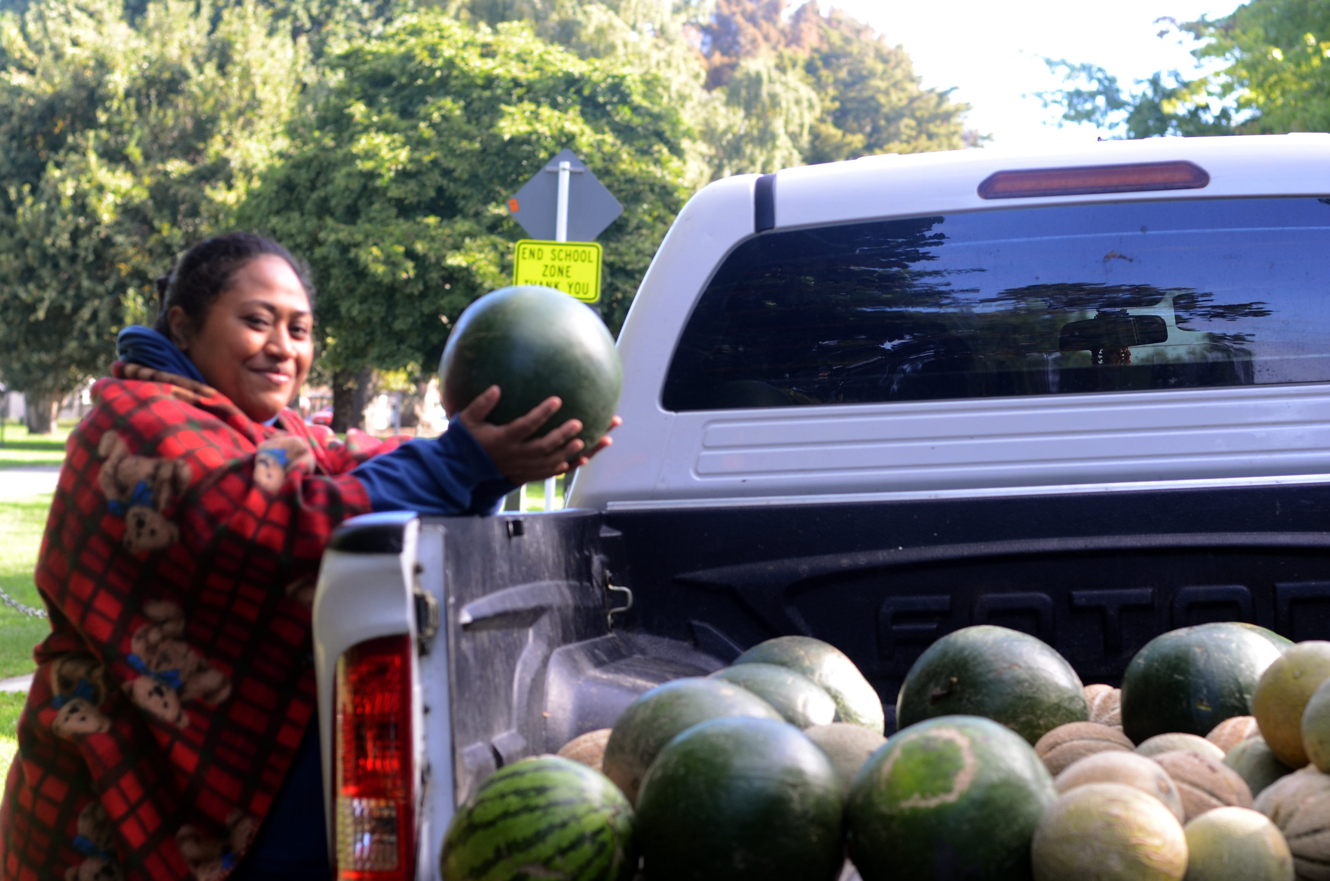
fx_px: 2765
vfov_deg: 18.1
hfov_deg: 27.0
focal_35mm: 75
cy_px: 440
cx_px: 665
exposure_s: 1/250
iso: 250
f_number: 3.5
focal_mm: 50
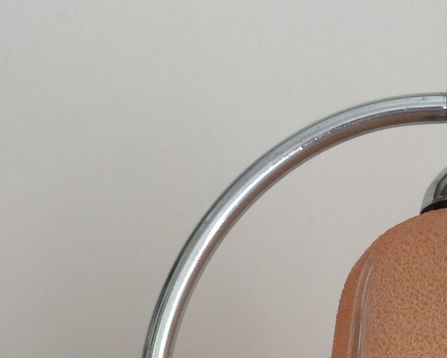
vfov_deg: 17.1
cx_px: 466
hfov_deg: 21.8
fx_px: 1111
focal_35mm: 84
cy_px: 477
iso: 100
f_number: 2.2
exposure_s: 1/33
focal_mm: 4.15
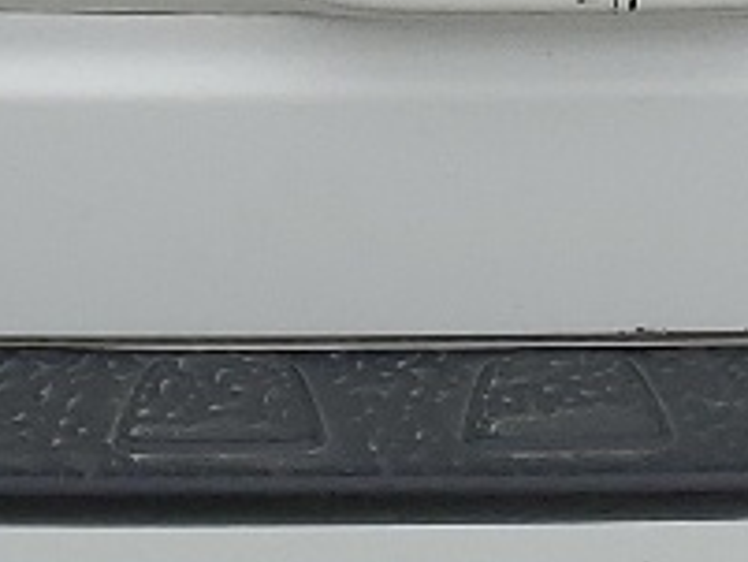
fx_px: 4476
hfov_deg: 9.5
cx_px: 584
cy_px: -536
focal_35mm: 207
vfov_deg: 7.0
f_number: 1.5
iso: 50
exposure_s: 1/2000
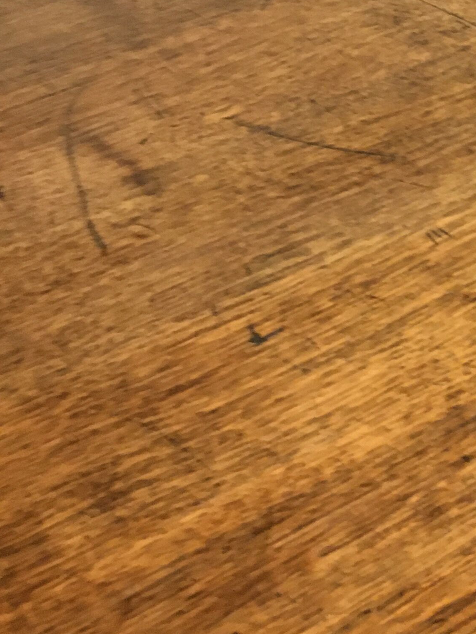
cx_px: 639
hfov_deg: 17.6
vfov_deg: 24.7
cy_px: 144
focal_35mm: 78
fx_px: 1430
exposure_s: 1/20
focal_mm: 4.15
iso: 200
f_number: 2.2
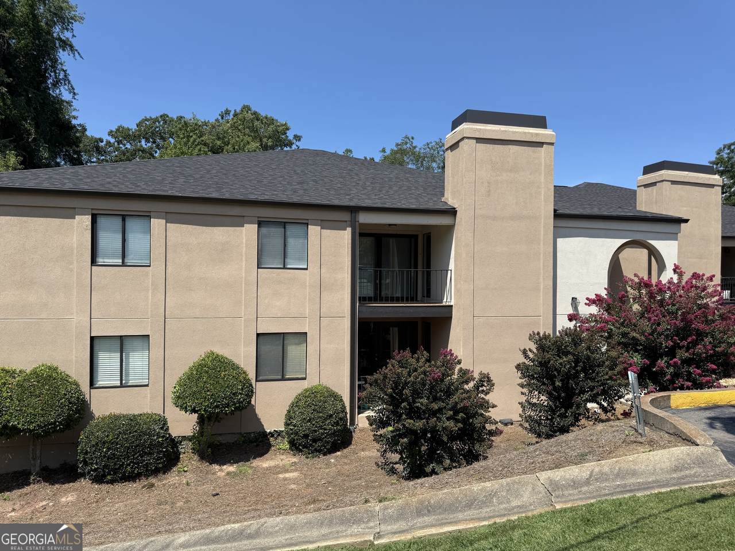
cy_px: 276
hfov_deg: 71.6
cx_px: 368
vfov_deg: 56.8
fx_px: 510
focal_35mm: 24
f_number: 1.78
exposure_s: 1/3953
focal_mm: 6.76
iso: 80
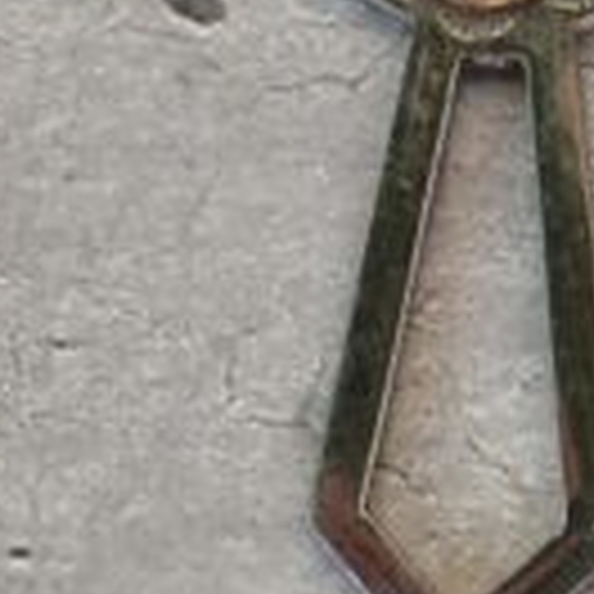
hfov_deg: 7.0
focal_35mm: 249
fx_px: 4834
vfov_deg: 7.0
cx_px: 536
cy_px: -4
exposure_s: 1/25
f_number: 1.65
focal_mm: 6.19
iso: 250
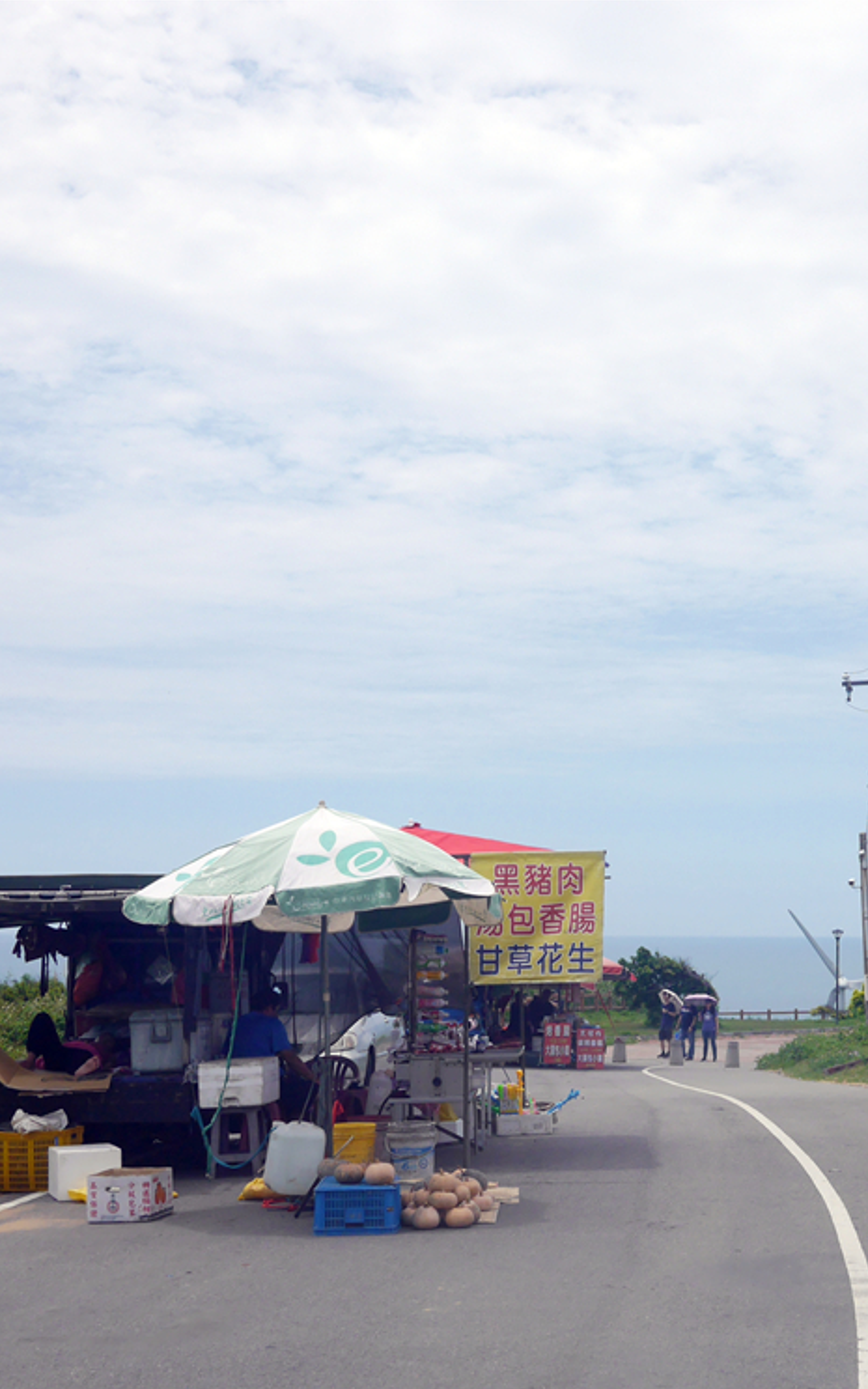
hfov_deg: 22.5
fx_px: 2157
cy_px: 696
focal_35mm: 57
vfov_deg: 35.7
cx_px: 665
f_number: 6.3
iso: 160
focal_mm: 20
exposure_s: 1/1300
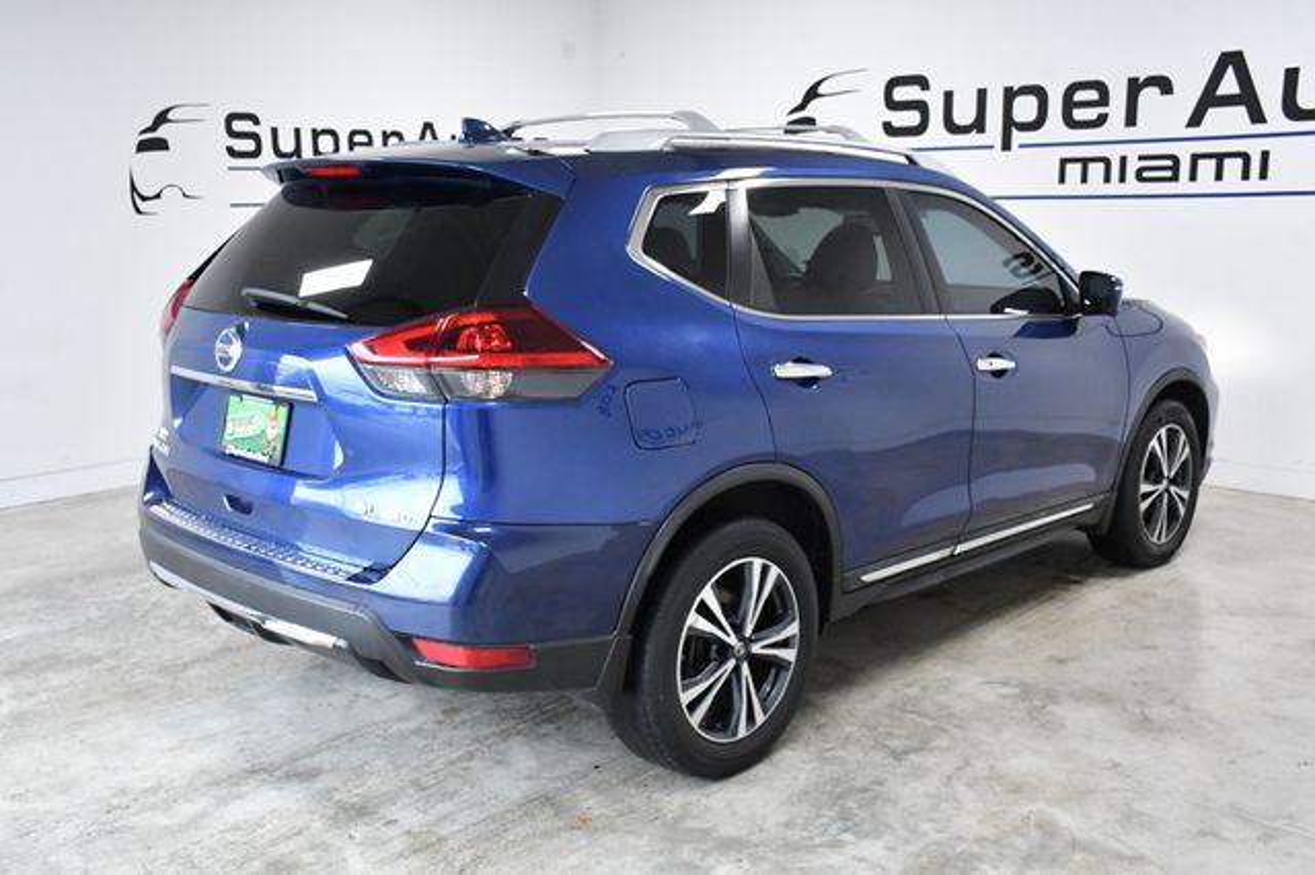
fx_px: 1314
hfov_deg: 53.2
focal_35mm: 36
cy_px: 438
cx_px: 658
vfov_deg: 36.8
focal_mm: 24
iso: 2500
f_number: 8
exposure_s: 1/250
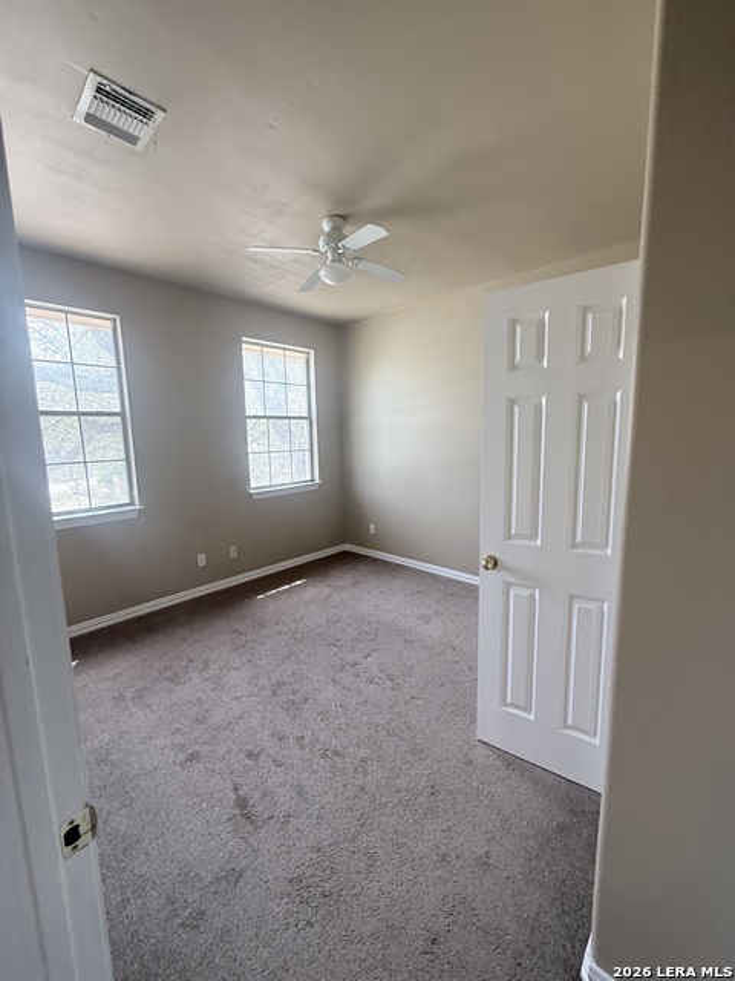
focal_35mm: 14
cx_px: 368
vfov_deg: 102.1
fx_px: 396
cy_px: 490
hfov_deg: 85.7
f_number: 2.2
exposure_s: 1/120
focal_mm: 2.22
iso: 320
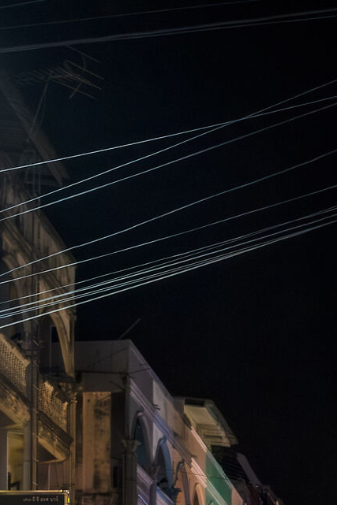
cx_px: 130
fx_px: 1840
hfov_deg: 10.5
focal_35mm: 131
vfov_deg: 15.3
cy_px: 555
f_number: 1.4
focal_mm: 23
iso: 800
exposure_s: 1/320
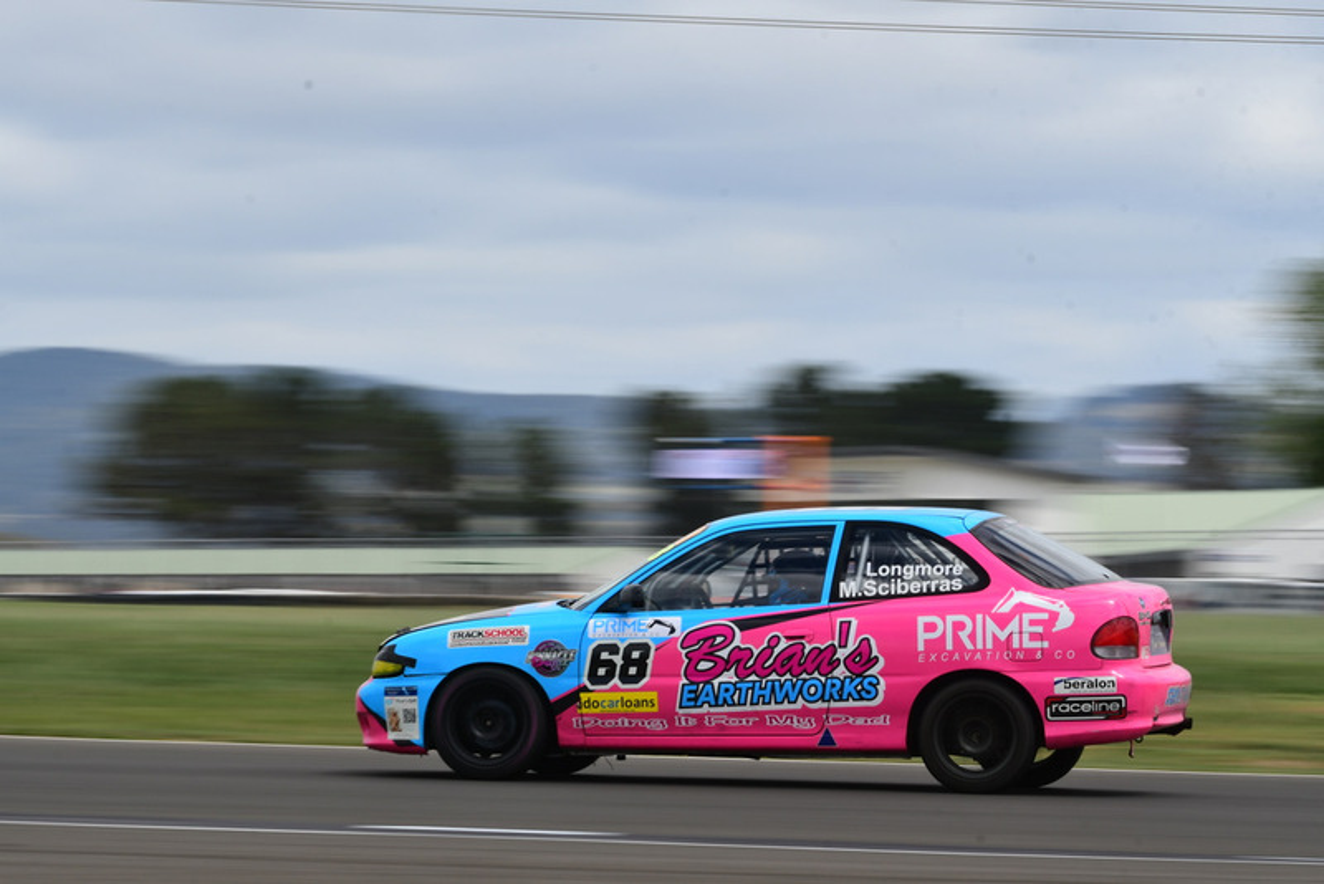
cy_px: 442
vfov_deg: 4.6
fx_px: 11037
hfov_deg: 6.9
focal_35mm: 300
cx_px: 662
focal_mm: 200
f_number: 16
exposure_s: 1/80
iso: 100
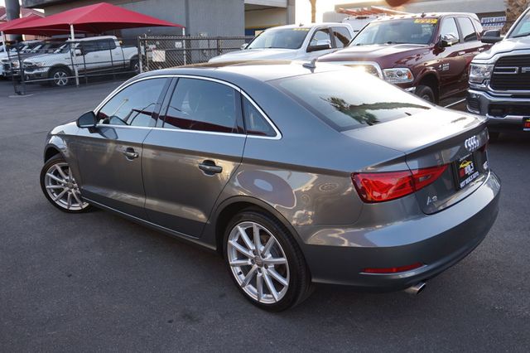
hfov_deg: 62.0
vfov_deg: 43.6
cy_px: 176
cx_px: 265
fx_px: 441
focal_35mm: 30
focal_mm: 20
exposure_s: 1/80
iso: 100
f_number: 5
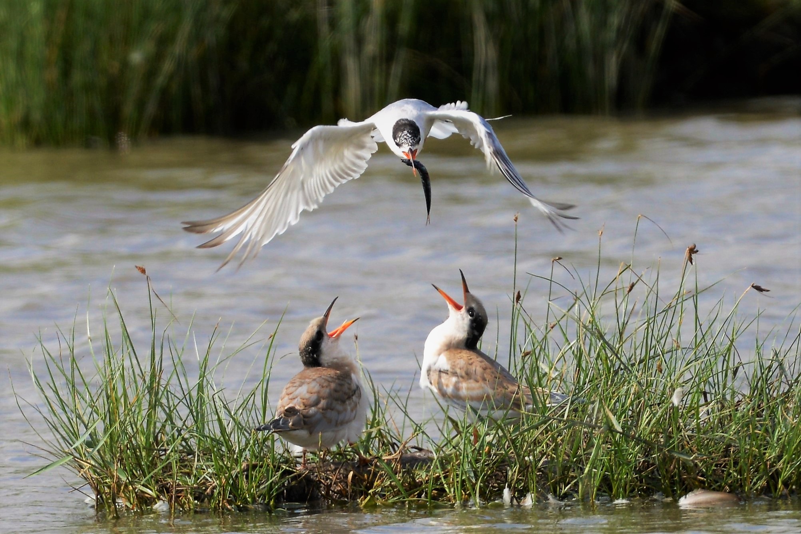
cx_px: 400
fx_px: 13352
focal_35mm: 600
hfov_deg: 3.4
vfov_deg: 2.3
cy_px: 267
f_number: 8
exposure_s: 1/1600
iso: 400
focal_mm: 600
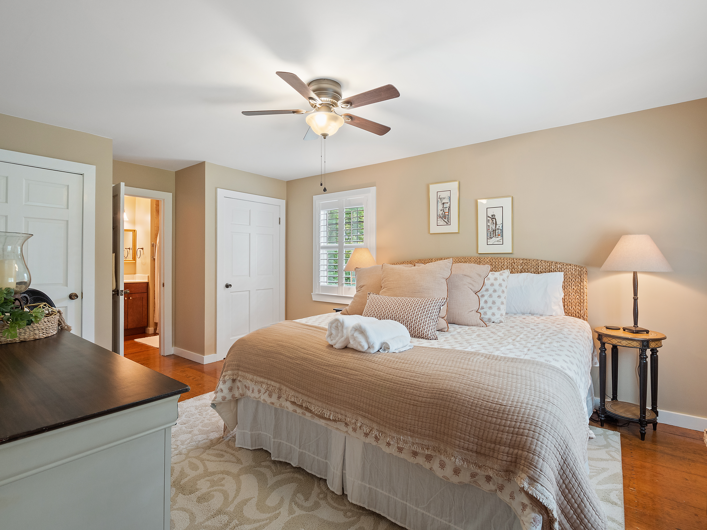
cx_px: 354
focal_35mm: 16
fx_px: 327
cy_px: 265
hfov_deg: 94.5
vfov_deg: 78.1
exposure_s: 1/5
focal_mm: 8
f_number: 5.6
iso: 400
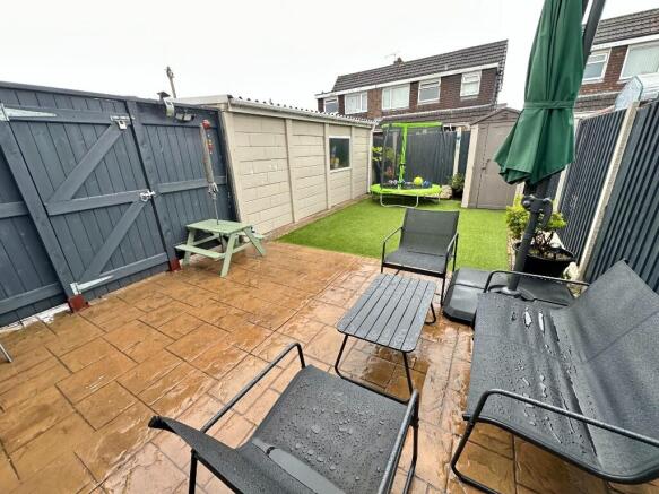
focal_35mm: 14
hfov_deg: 102.1
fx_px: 266
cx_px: 330
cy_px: 247
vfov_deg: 85.7
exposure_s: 1/99
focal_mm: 2.22
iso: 100
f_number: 2.2
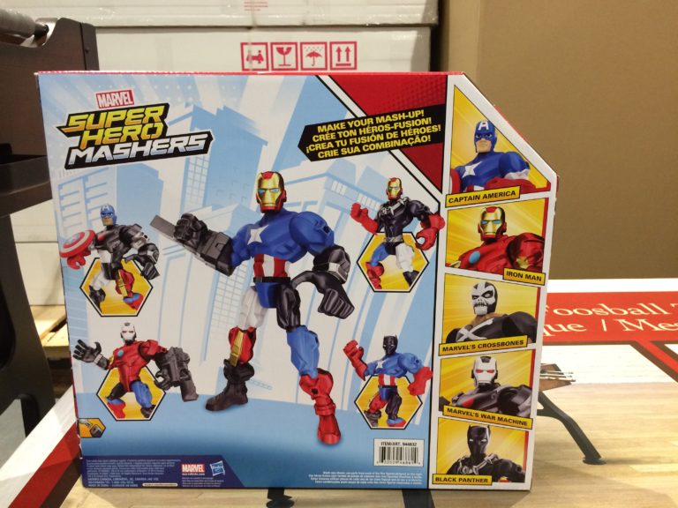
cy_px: 254
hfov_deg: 61.7
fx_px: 568
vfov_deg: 48.2
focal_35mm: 29
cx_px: 339
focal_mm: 4.15
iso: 160
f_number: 2.2
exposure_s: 1/30
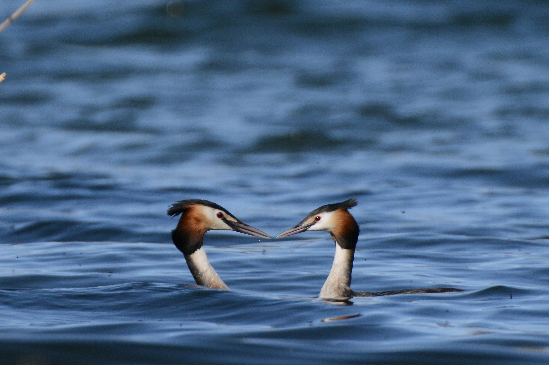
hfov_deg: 3.4
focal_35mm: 600
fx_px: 9144
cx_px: 274
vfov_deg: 2.3
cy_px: 182
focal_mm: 600
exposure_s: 1/3200
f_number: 8
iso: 1000
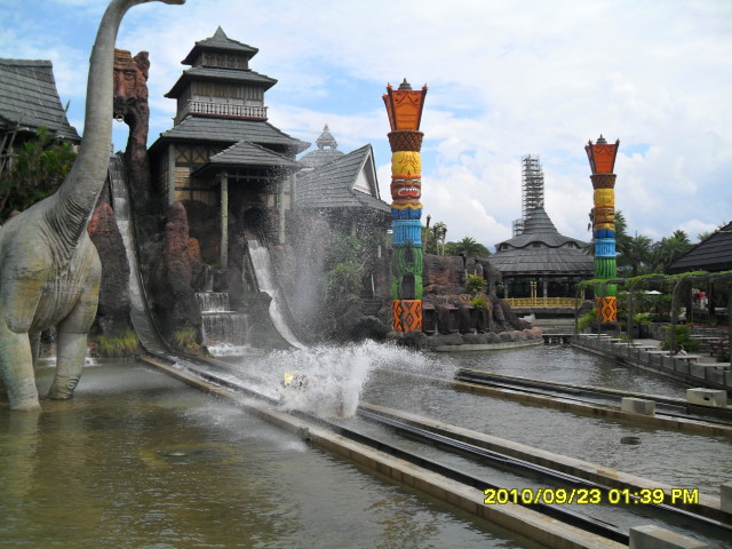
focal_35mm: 35
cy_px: 274
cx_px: 366
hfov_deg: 52.6
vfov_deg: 40.7
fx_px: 740
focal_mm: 6.2
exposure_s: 1/180
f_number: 8.9
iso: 100
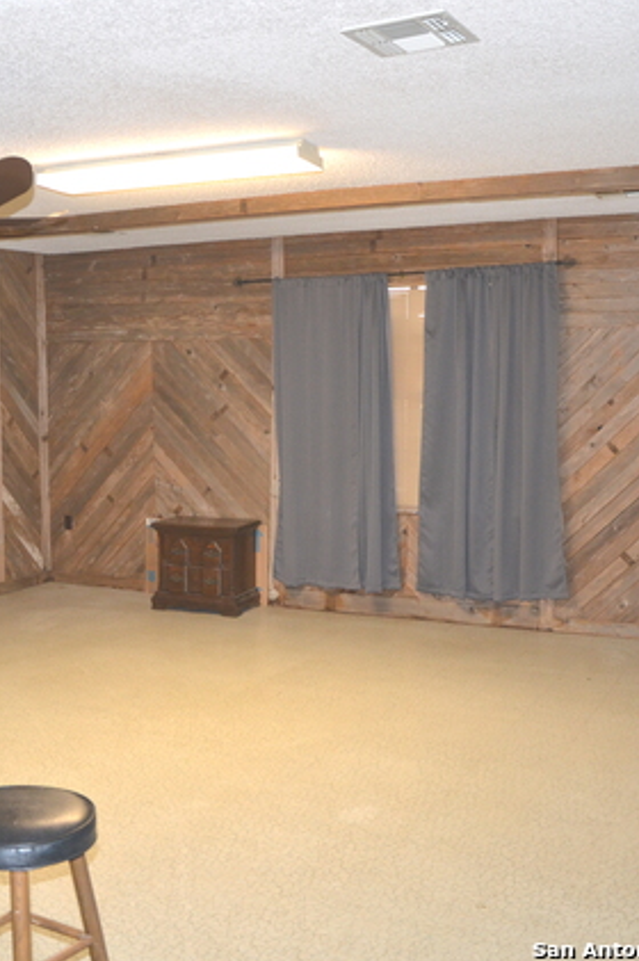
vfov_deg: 47.4
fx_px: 1093
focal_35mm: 41
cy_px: 479
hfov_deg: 32.1
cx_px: 173
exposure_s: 1/60
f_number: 3.5
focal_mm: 18
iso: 800
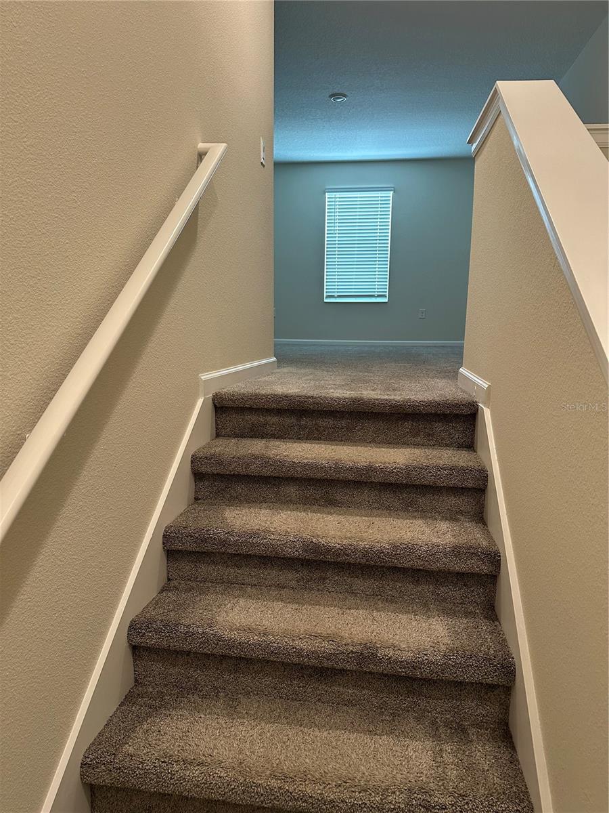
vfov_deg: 71.6
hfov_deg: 56.8
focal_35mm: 24
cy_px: 406
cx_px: 304
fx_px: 563
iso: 250
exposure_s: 1/60
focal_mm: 6.86
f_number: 1.78
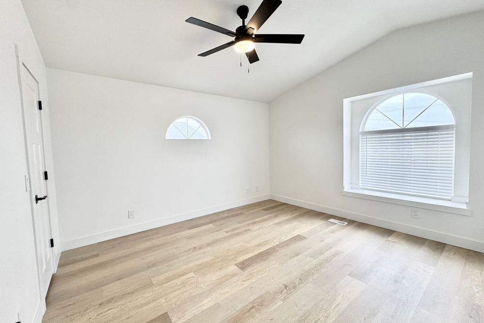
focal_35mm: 15
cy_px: 160
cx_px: 240
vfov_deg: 77.3
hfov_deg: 100.4
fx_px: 202
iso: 100
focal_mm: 2.22
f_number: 2.2
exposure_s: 1/120
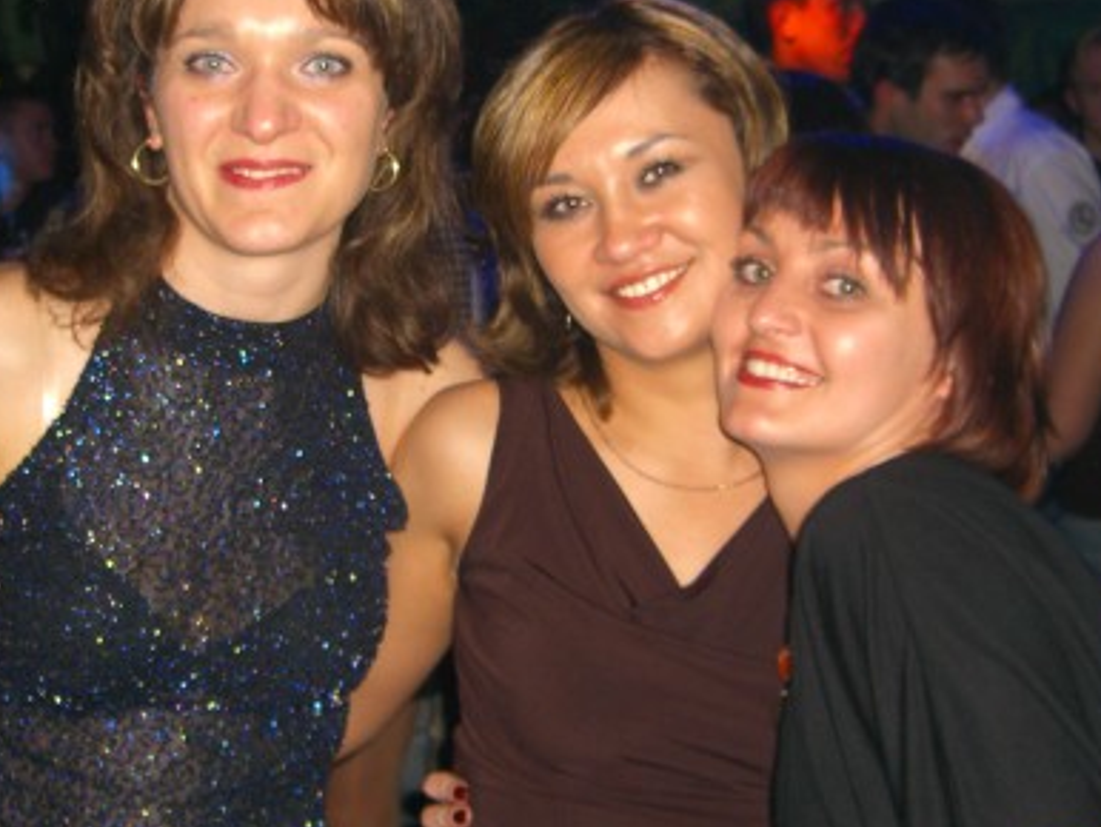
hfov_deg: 32.7
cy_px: 351
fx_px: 1878
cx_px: 493
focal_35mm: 59
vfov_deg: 24.8
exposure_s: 1/60
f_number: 2.8
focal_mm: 7.9
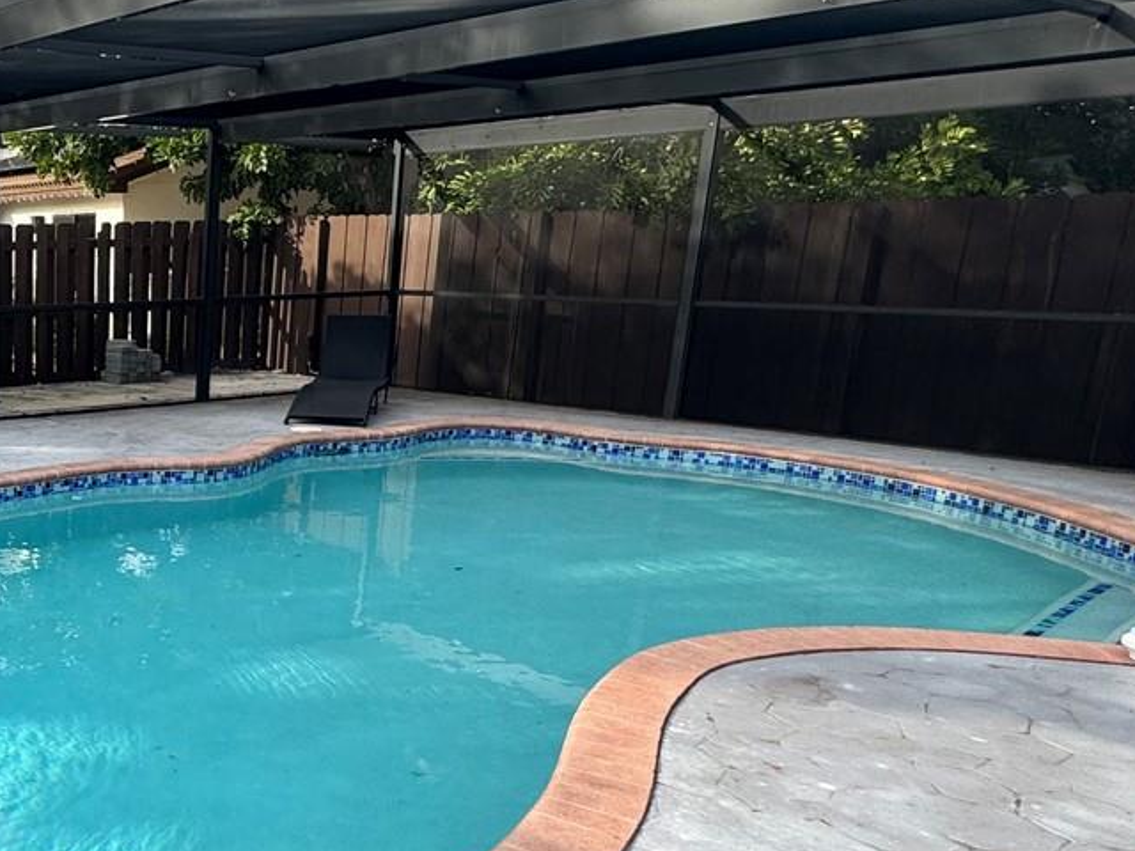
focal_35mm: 35
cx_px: -90
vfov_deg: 40.5
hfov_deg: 42.4
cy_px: 514
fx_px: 1148
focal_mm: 2.22
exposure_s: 1/296
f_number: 2.2
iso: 40
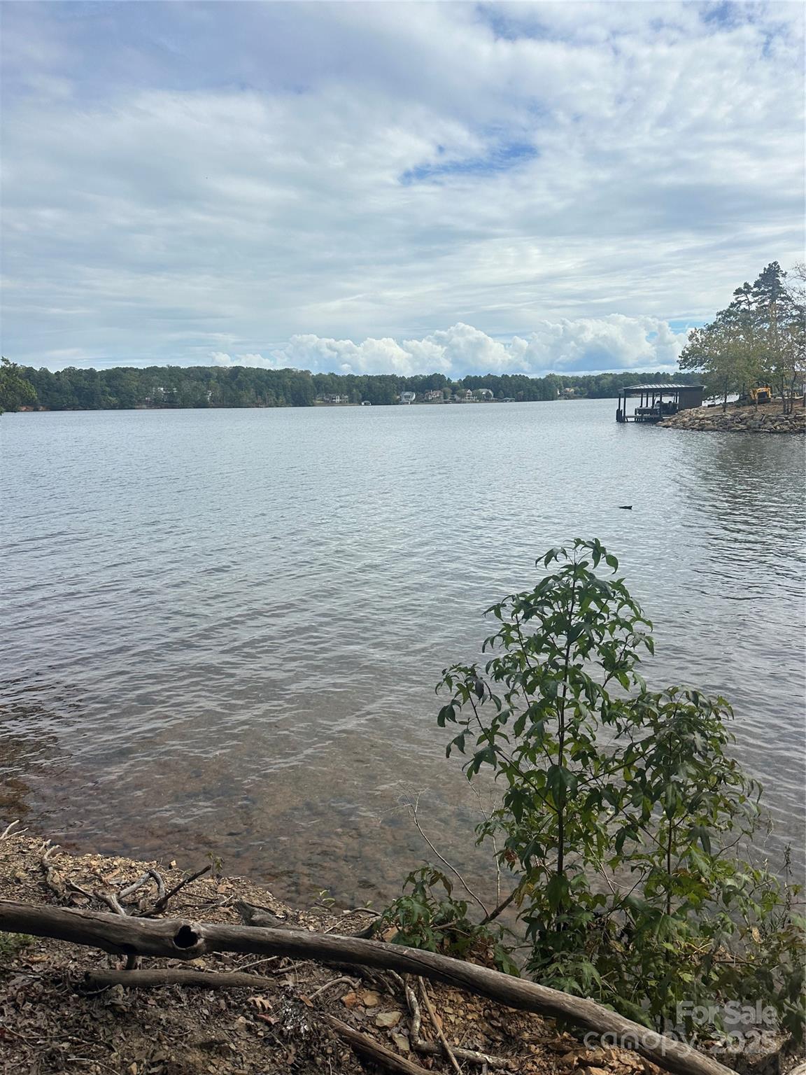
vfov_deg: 71.6
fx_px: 745
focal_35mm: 24
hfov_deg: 56.8
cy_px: 538
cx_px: 403
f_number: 1.78
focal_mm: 6.86
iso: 80
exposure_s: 1/6211
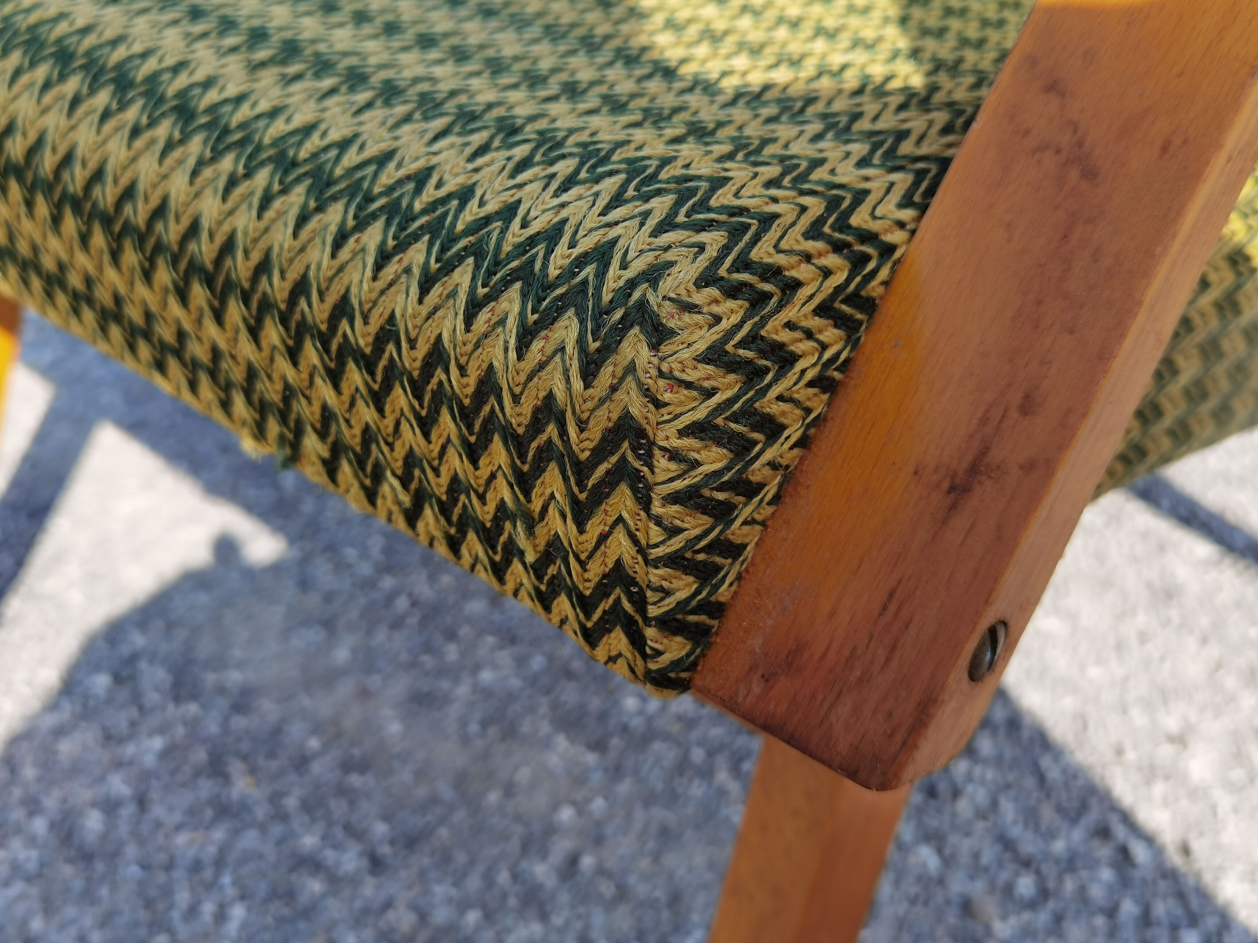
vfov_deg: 37.7
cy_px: 472
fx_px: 1381
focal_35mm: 38
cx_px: 629
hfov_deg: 49.0
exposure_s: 1/1536
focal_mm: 6.71
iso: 50
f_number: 1.9
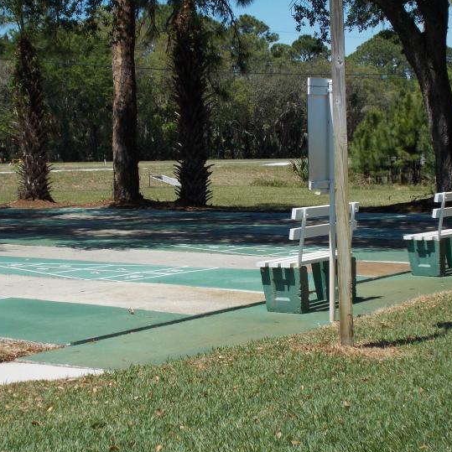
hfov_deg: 20.6
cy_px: 213
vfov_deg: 20.6
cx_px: 206
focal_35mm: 84
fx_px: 1241
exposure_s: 1/100
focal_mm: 9
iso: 80
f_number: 11.3
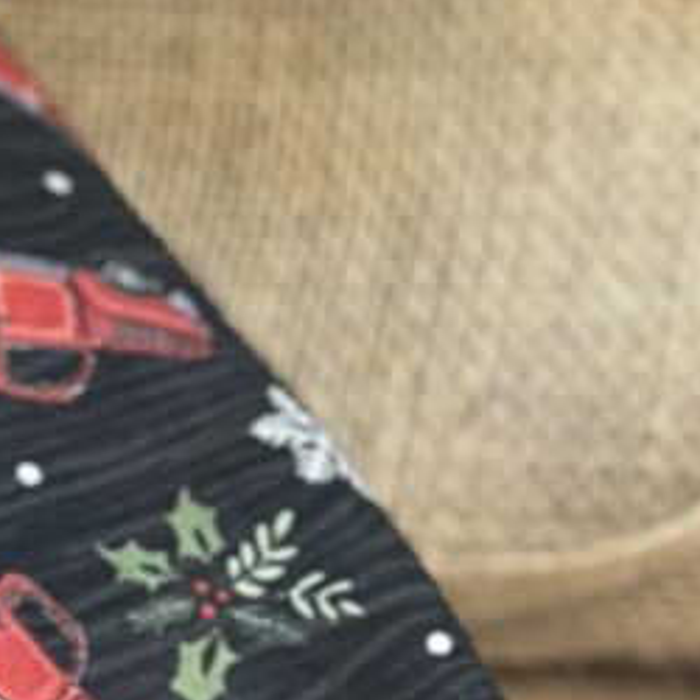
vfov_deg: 7.5
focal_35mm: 232
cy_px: 491
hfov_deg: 7.4
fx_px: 5308
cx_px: -392
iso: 640
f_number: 1.78
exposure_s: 1/33
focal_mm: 6.86
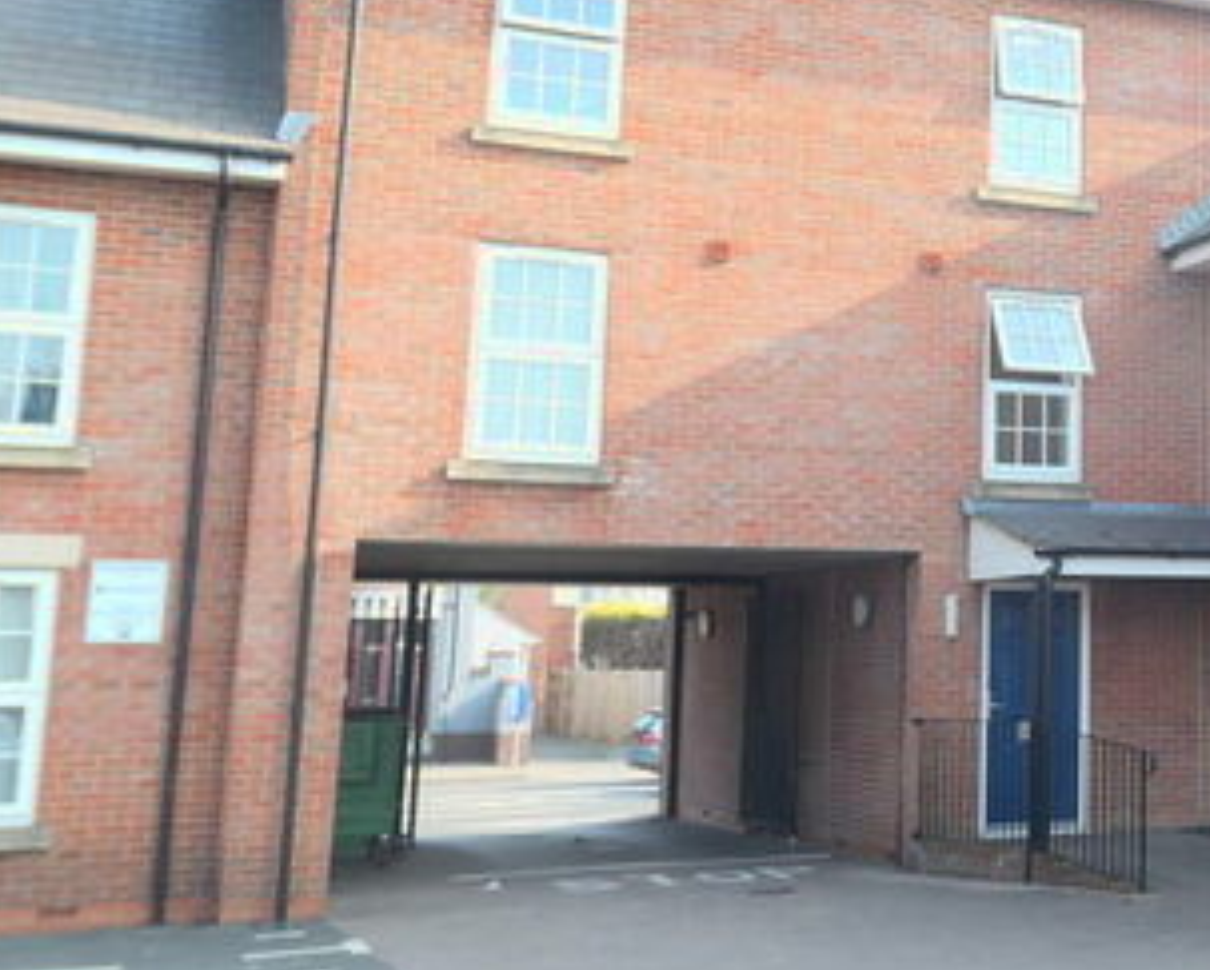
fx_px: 1864
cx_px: 1302
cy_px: 265
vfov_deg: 28.8
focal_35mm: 52
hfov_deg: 32.1
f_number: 2.8
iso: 125
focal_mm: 8.8
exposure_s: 1/250
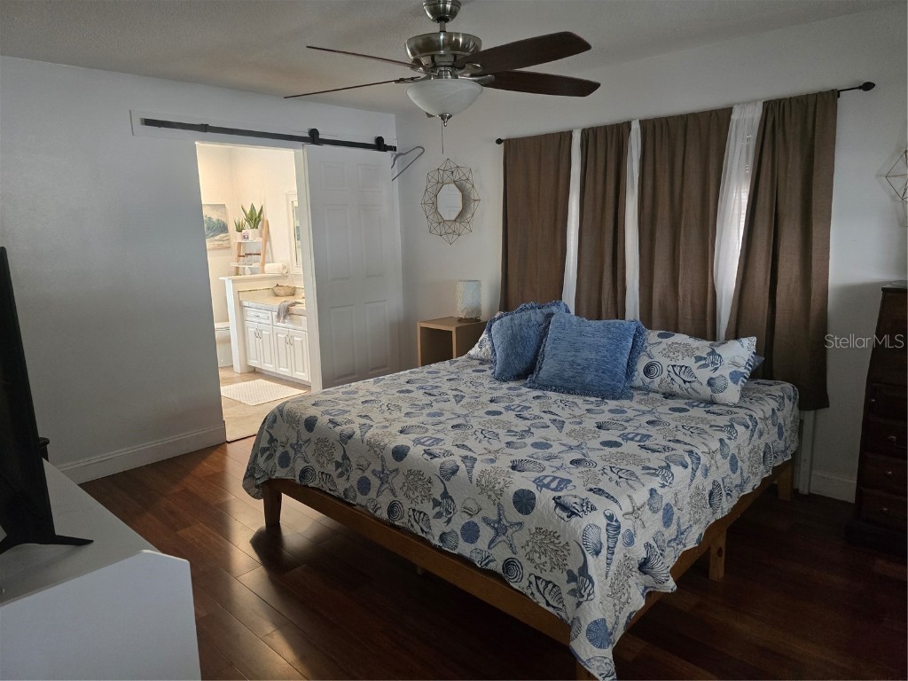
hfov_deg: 73.9
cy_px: 340
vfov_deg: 58.9
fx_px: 603
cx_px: 454
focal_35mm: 23
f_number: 1.7
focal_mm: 6.3
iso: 1000
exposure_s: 1/120
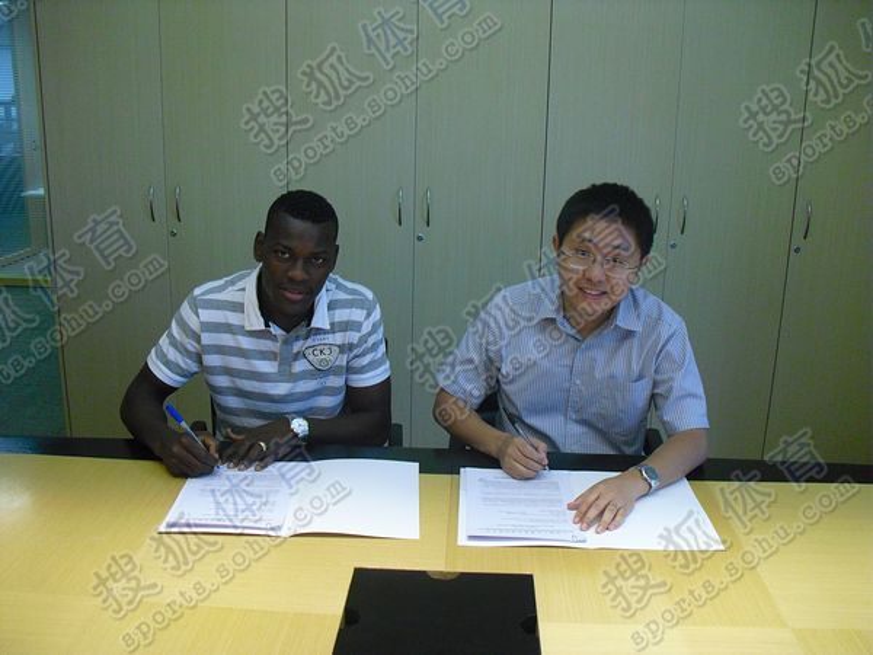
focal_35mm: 36
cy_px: 328
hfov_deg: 51.4
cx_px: 436
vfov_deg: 39.7
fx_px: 908
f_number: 3.1
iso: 400
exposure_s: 1/80
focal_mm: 6.3
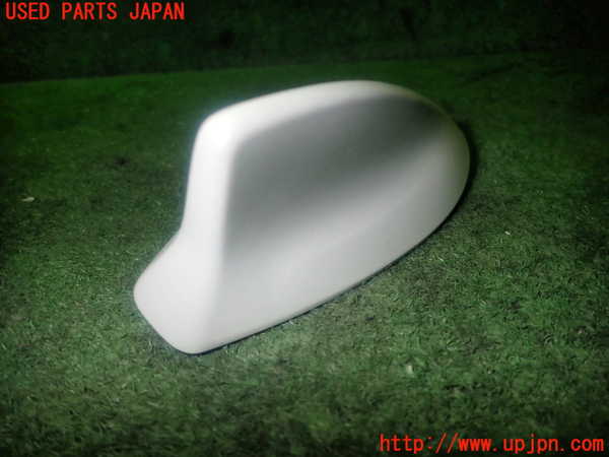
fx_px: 440
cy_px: 228
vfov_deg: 54.9
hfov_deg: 69.4
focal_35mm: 25
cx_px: 304
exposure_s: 1/30
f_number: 5.6
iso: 200
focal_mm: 4.5
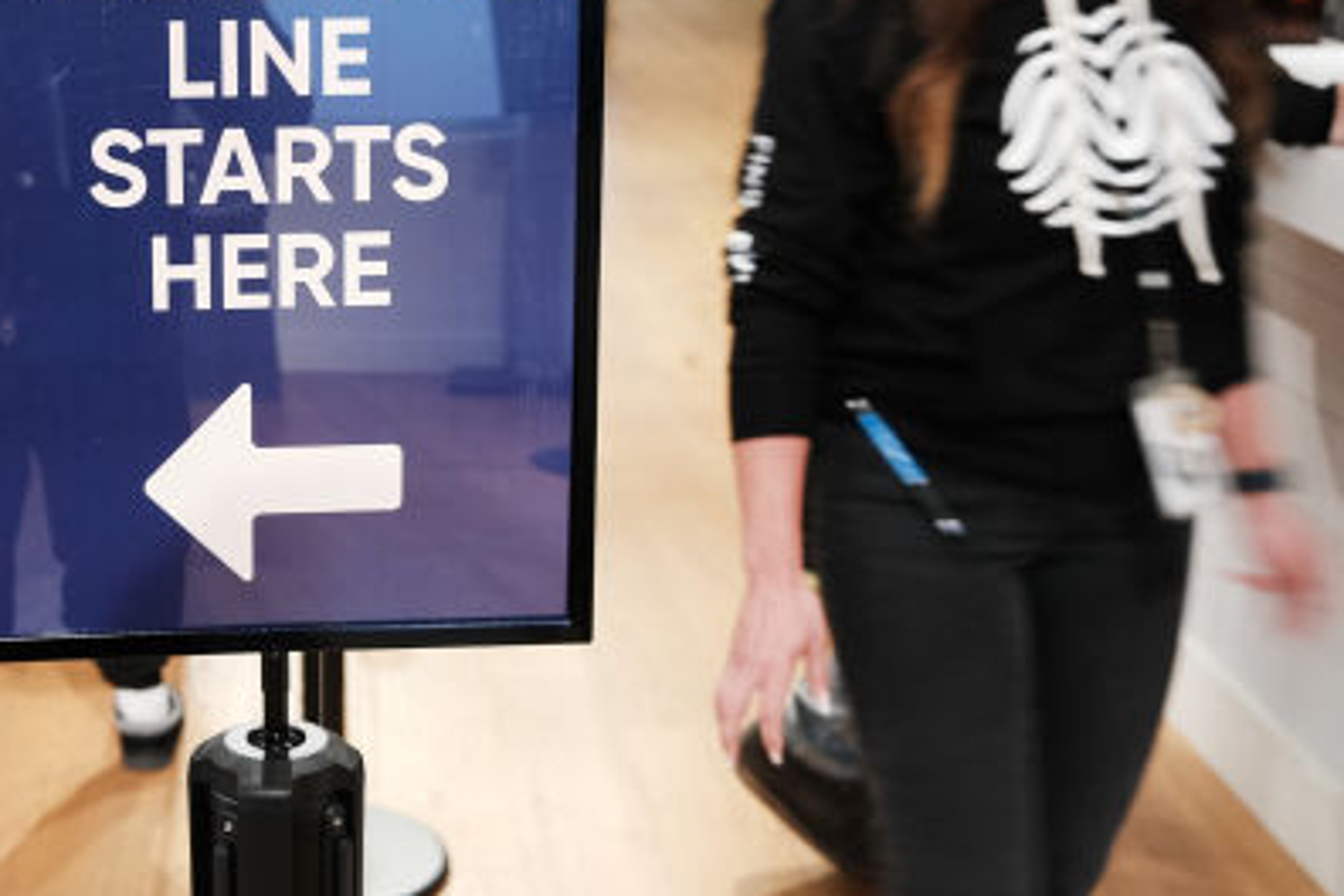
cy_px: 321
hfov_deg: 31.7
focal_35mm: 62
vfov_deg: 21.8
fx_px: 2314
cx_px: 319
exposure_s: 1/30
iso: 160
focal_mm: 16
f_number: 2.8
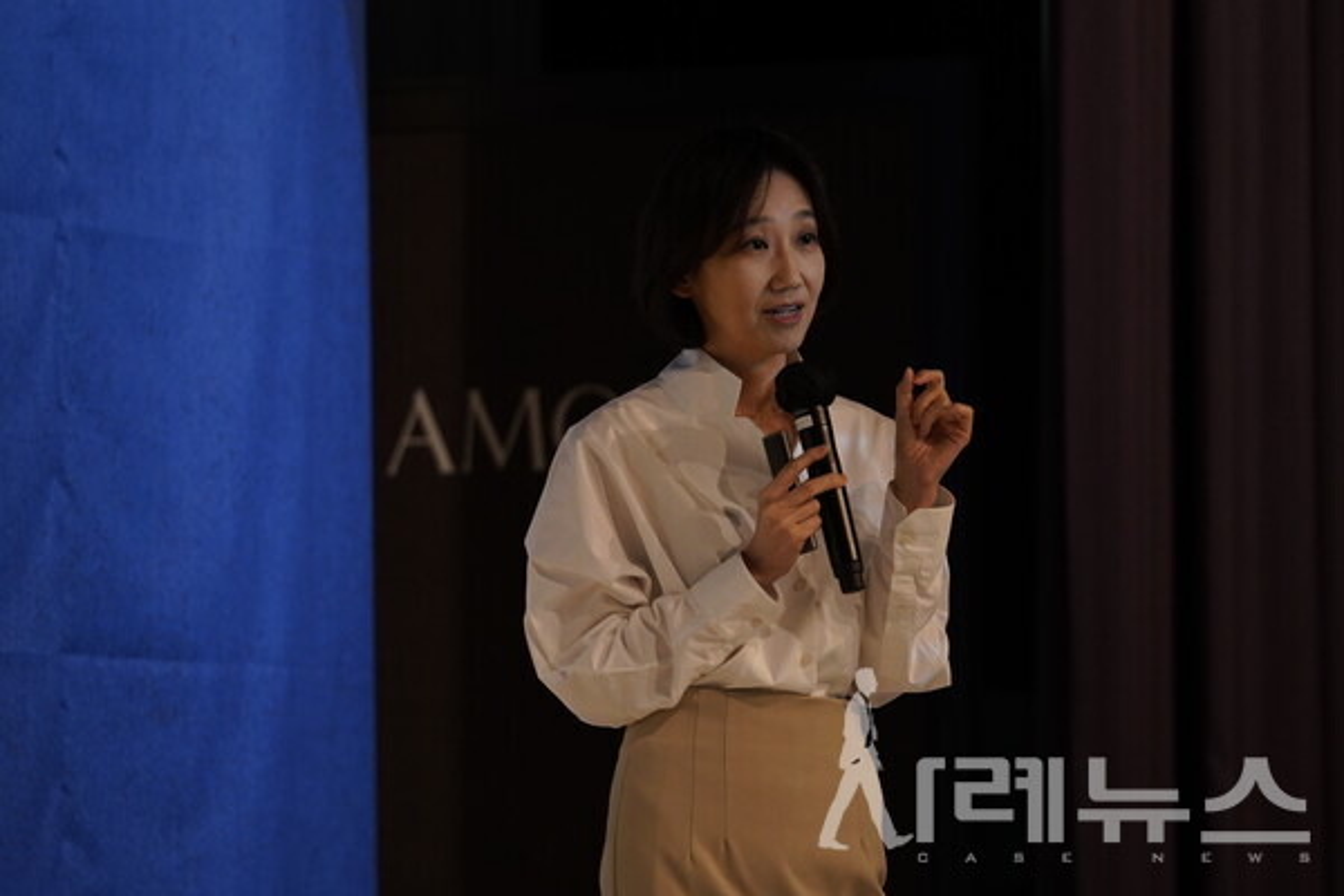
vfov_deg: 4.6
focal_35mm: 300
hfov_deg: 6.9
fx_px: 11199
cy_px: 448
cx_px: 672
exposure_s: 1/100
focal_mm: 200
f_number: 3.5
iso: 2000
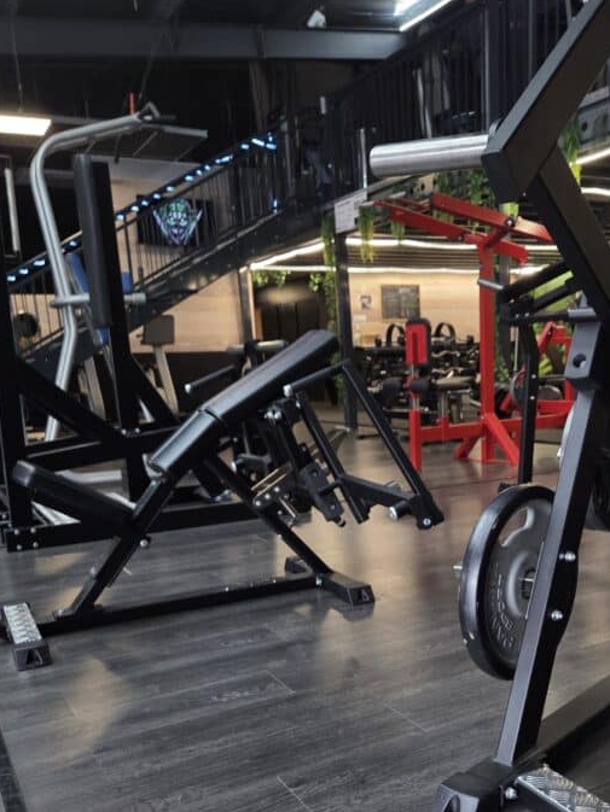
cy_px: 573
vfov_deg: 51.1
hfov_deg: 40.3
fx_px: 822
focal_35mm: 35
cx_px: 393
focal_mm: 5.4
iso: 250
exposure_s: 1/100
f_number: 1.8
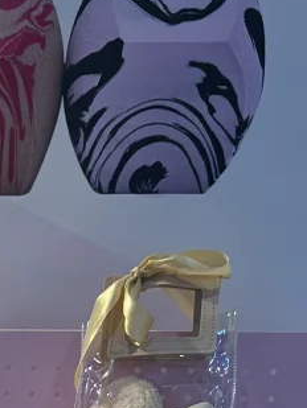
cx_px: -164
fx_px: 1430
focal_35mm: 121
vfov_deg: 14.7
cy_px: 679
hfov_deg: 11.7
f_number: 1.6
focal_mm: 5.96
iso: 64
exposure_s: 1/229
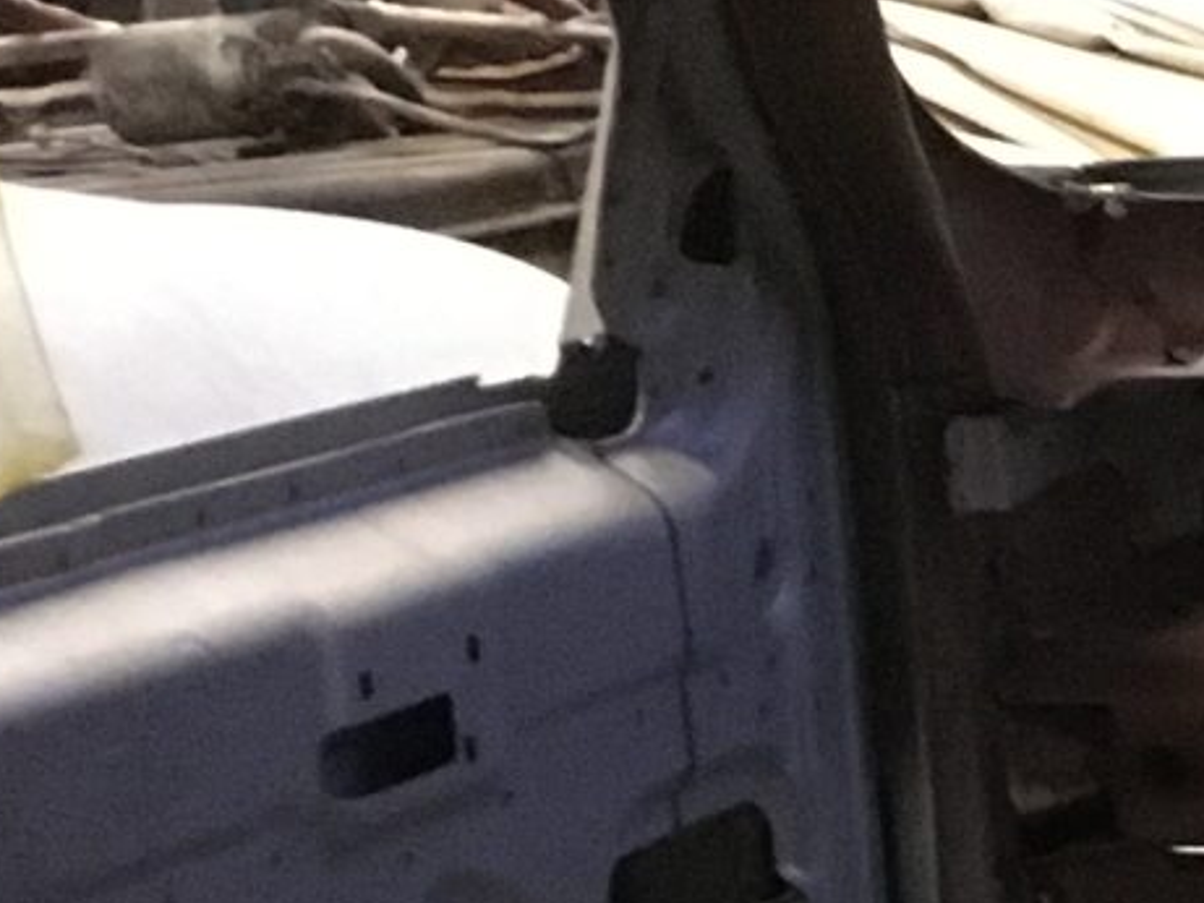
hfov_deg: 10.5
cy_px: 1462
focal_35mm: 161
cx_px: 2928
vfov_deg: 8.9
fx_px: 5601
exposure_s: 1/17
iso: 320
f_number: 2.2
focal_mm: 4.15
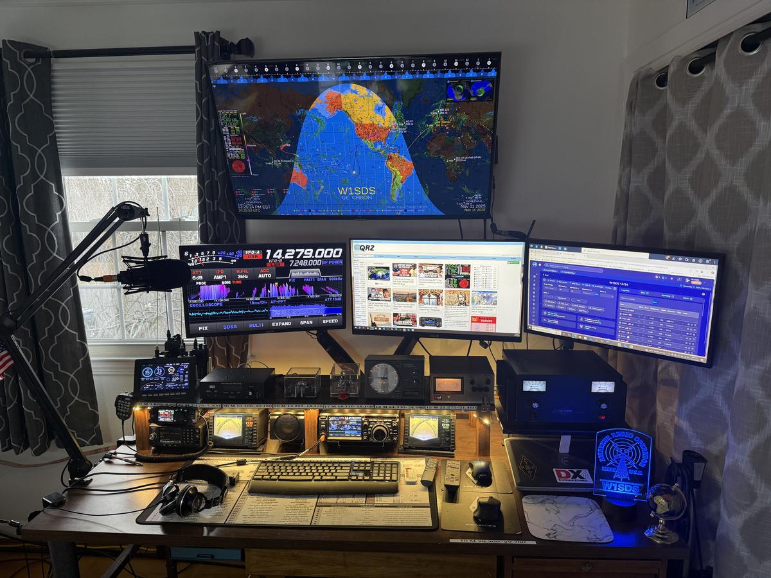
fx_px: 535
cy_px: 289
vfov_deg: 56.8
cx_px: 386
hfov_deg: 71.6
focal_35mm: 24
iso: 160
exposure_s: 1/60
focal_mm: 6.76
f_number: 1.78
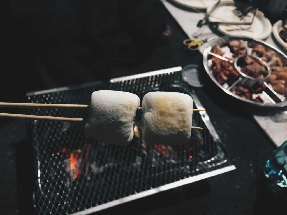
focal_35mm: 29
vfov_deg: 48.2
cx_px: 144
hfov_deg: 61.7
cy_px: 108
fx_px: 240
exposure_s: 1/15
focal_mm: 4.15
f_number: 2.2
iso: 125
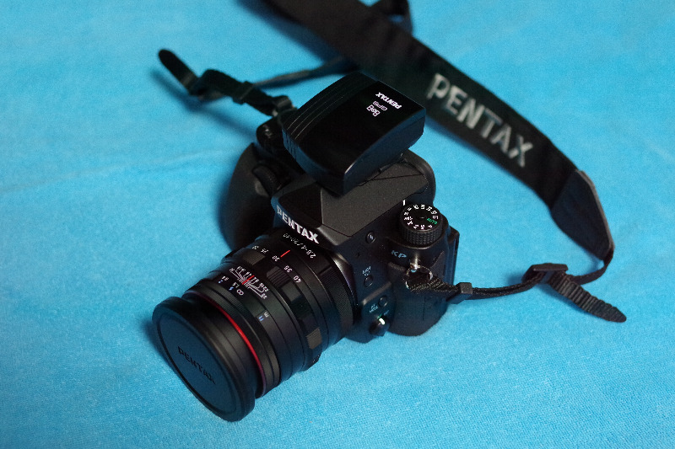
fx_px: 984
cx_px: 338
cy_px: 224
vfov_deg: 25.7
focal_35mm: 52
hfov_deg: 37.9
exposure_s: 1/125
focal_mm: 35
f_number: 3.2
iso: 2500
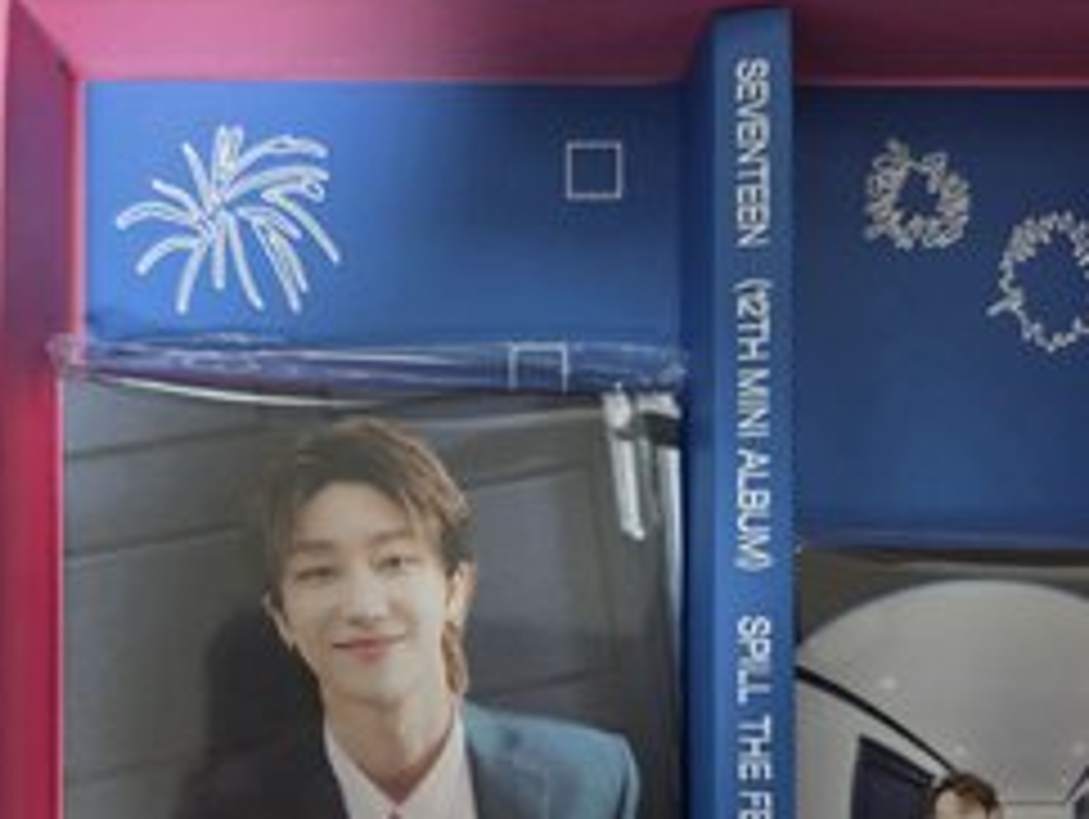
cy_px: 648
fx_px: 1197
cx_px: 513
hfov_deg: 48.9
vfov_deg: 36.6
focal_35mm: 38
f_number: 1.8
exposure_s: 1/120
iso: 1000
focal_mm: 5.4
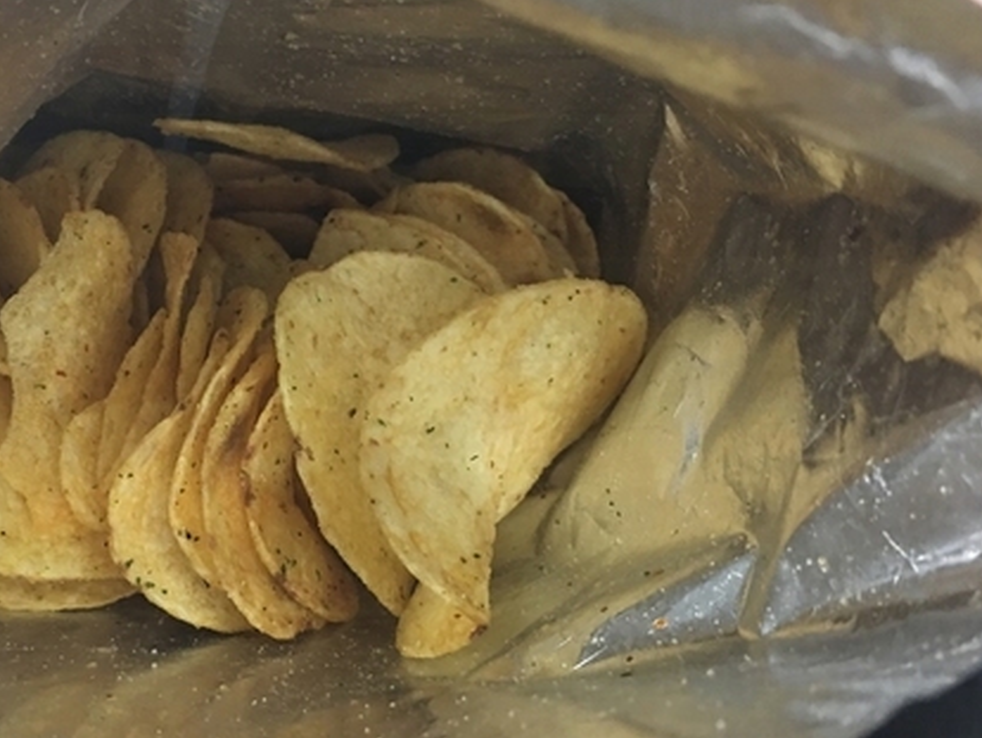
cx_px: 282
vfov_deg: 34.2
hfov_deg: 43.7
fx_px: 1192
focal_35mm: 42
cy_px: 470
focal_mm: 4.15
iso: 80
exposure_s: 1/10
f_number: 2.2
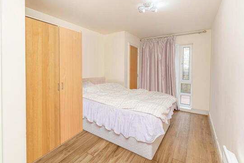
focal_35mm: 17
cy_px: 70
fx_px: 115
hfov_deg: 92.6
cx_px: 104
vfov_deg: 70.2
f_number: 7.1
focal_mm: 14
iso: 320
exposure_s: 1/60
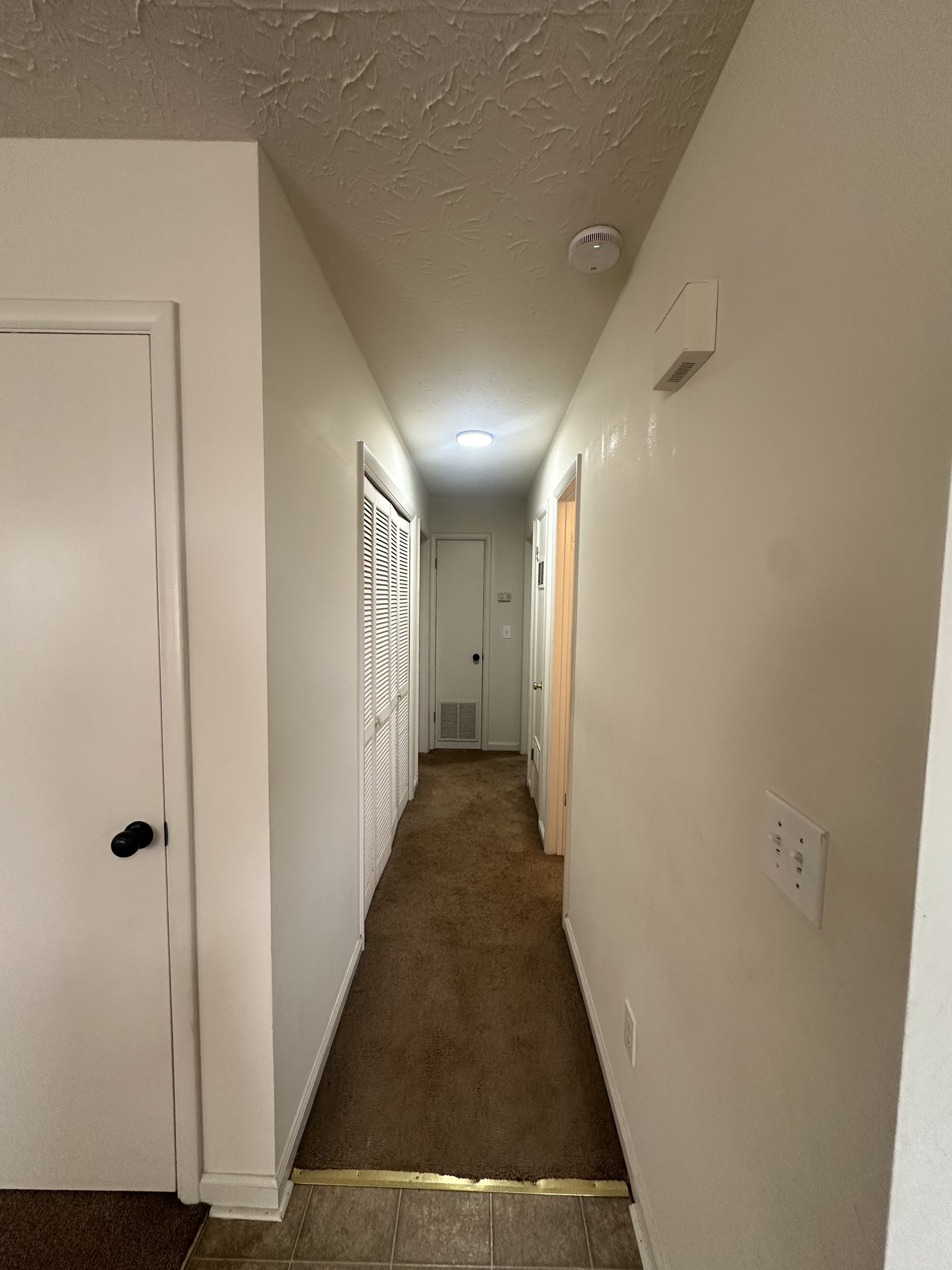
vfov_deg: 102.1
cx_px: 476
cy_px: 635
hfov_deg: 85.7
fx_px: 513
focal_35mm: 14
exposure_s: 1/99
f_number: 2.2
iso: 160
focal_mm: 2.22
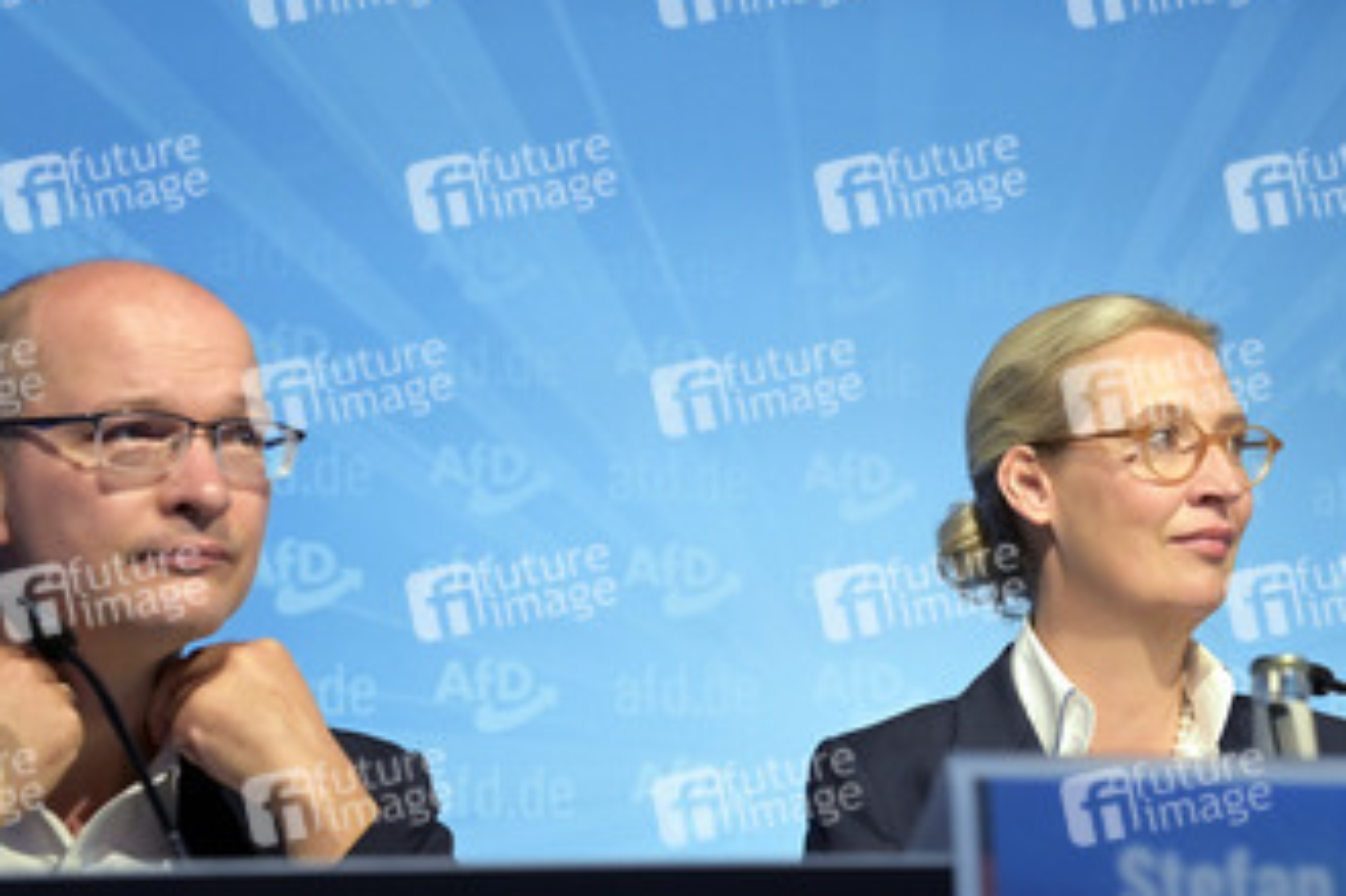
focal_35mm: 107
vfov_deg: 12.8
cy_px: 491
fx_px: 3998
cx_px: 812
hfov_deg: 19.1
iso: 6400
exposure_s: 1/640
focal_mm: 78
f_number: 5
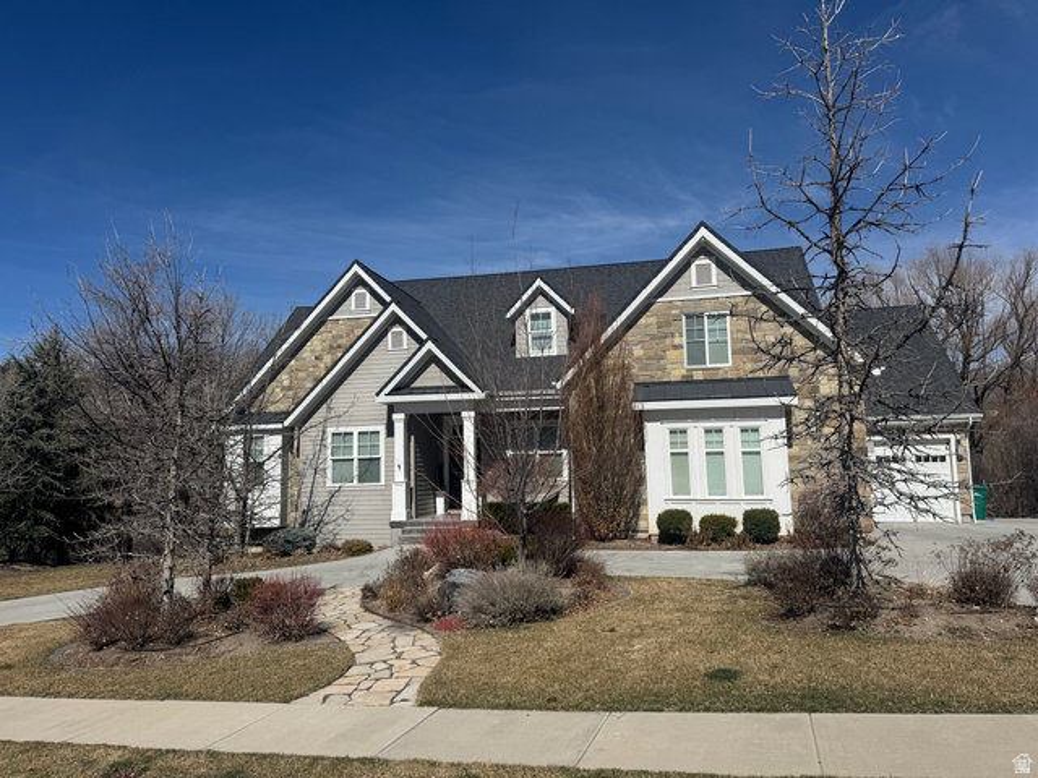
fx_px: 720
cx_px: 519
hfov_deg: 71.6
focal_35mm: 24
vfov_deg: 56.8
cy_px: 389
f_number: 1.78
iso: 80
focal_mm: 6.76
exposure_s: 1/9009
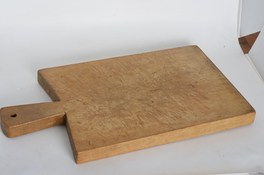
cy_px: 88
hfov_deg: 27.0
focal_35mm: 75
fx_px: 549
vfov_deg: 18.1
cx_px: 132
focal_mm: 50
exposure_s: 1/125
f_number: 14
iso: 100
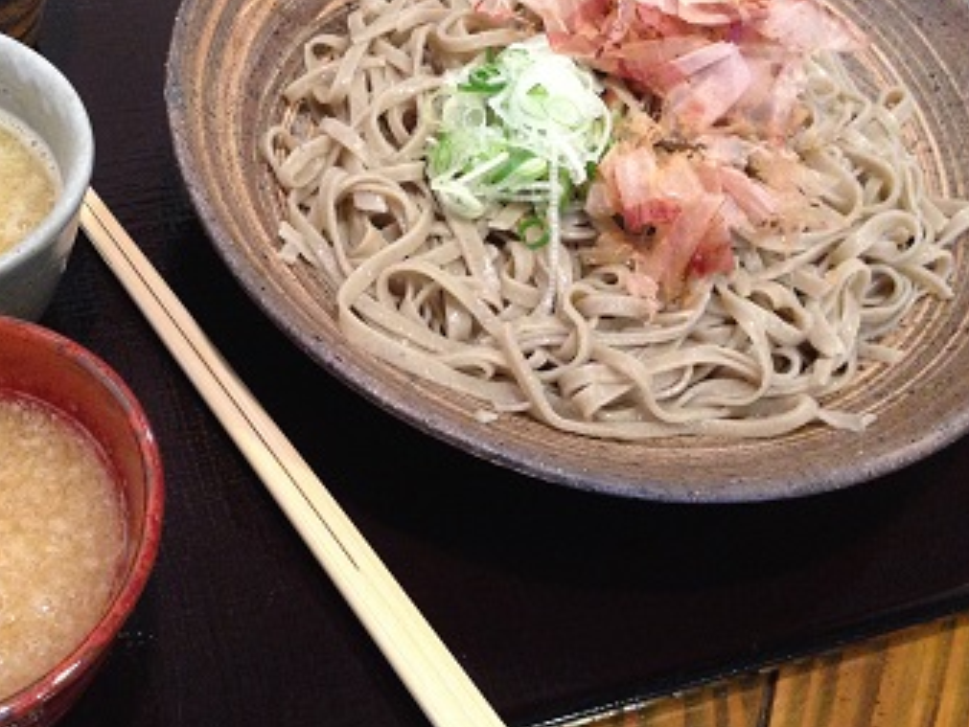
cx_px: 339
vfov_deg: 30.1
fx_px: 1344
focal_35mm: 48
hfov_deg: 39.3
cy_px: 261
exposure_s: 1/20
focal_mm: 4.12
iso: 320
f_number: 2.4
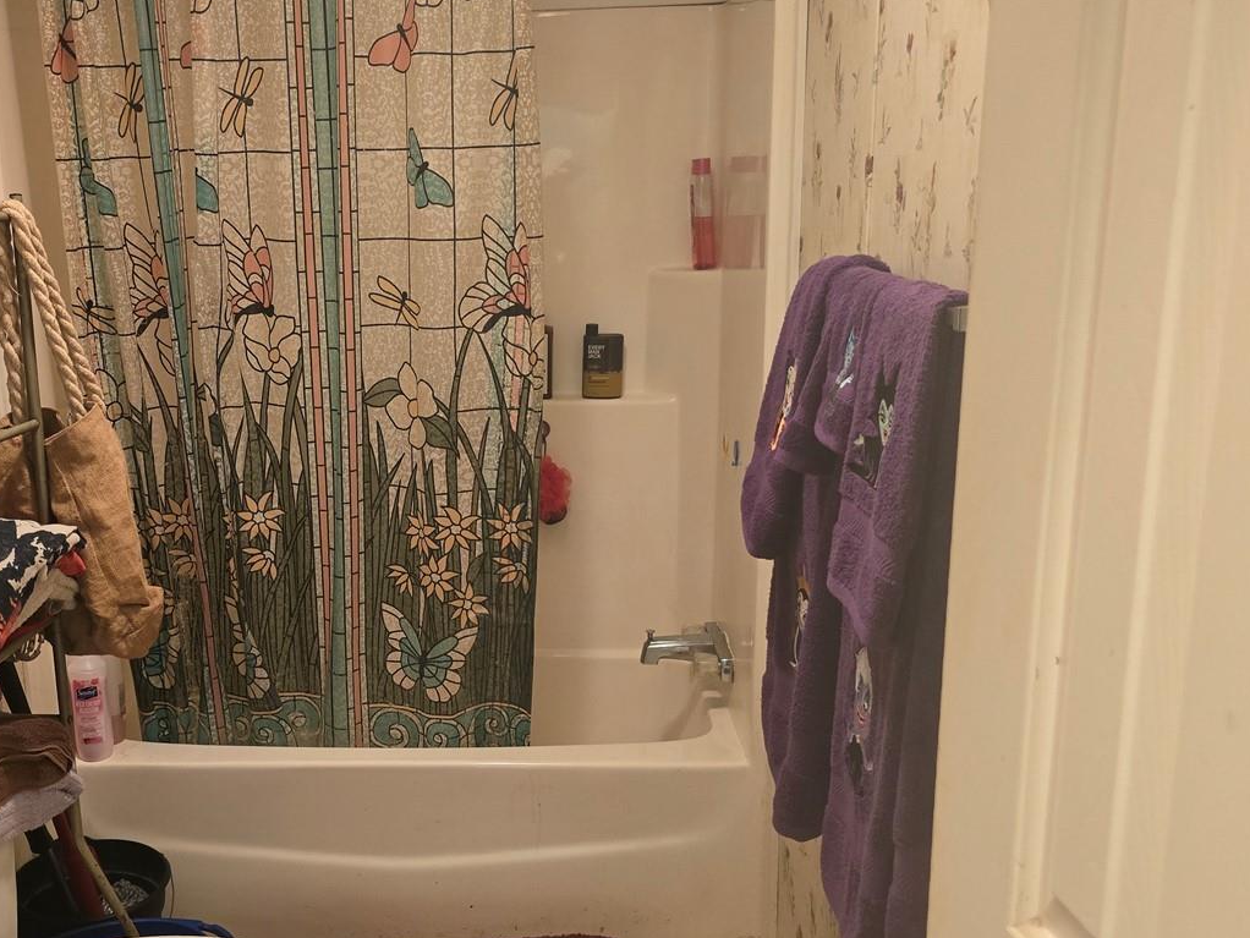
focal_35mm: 36
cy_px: 549
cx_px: 453
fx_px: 1300
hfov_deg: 50.7
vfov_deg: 39.5
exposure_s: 1/60
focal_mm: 6.3
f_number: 1.7
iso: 800
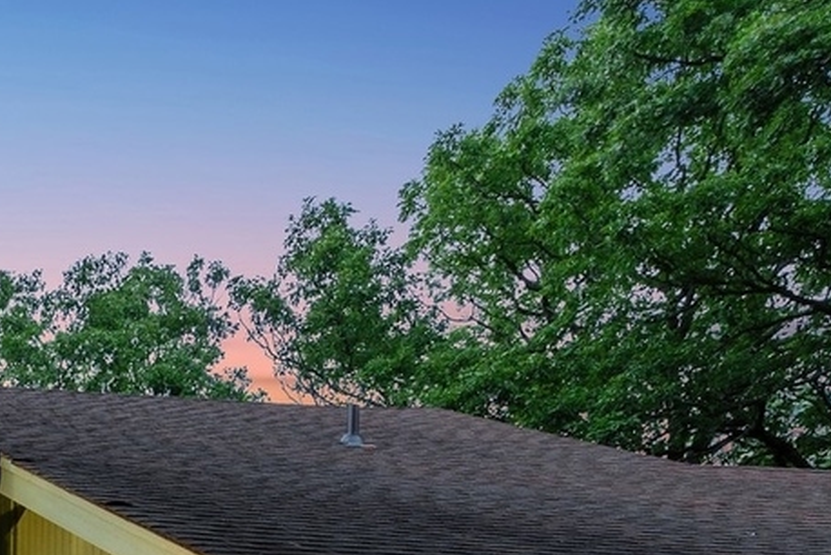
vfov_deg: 20.0
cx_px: -388
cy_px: 943
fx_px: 1224
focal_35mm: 53
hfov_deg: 27.3
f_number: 8
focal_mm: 15
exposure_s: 4
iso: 200
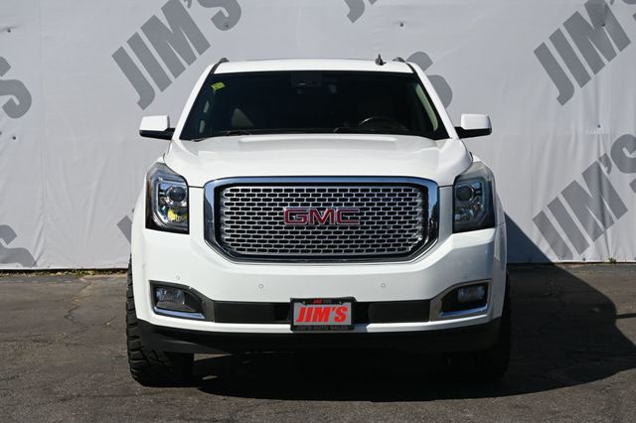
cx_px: 318
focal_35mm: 68
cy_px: 212
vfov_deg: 20.1
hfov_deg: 29.9
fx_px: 1192
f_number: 7.1
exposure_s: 1/400
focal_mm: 45
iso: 100
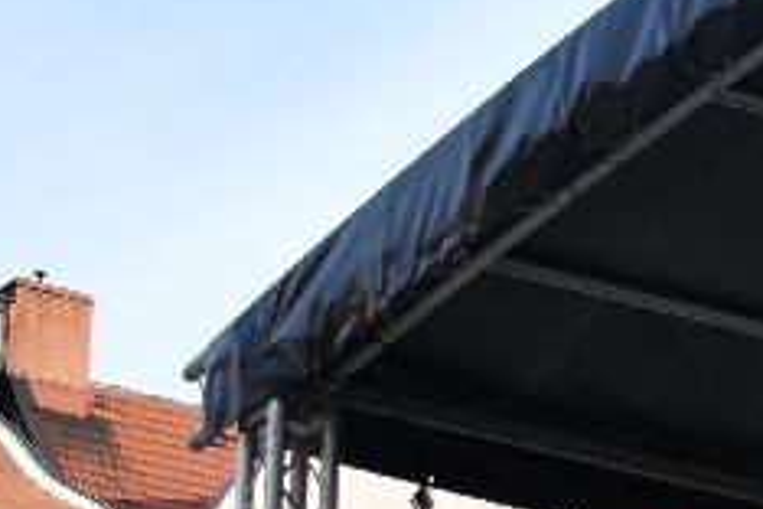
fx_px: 3688
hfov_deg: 10.8
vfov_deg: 7.5
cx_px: 1503
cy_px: 1126
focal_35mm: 174
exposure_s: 1/400
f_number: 3.8
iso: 140
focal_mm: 23
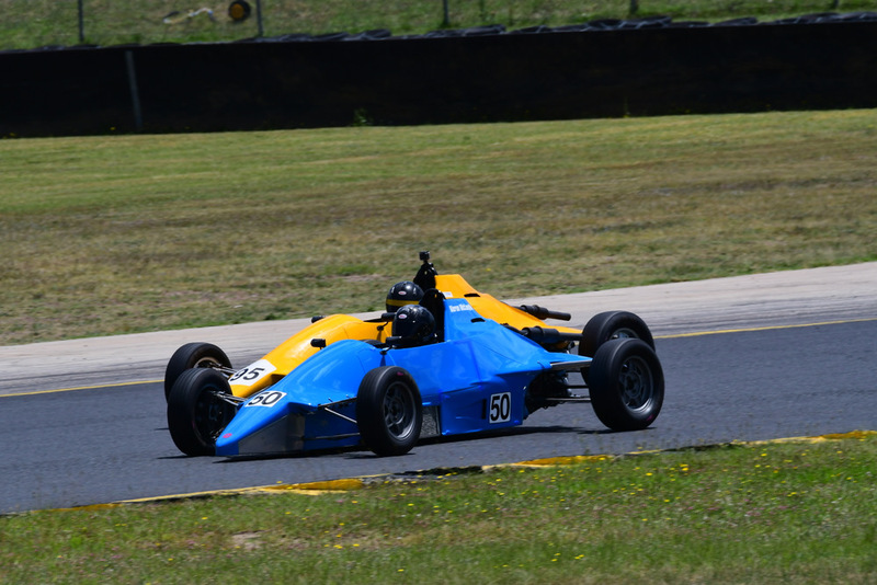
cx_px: 438
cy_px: 292
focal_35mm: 555
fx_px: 13525
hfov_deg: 3.7
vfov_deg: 2.5
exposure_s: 1/640
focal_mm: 370
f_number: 13
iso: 320
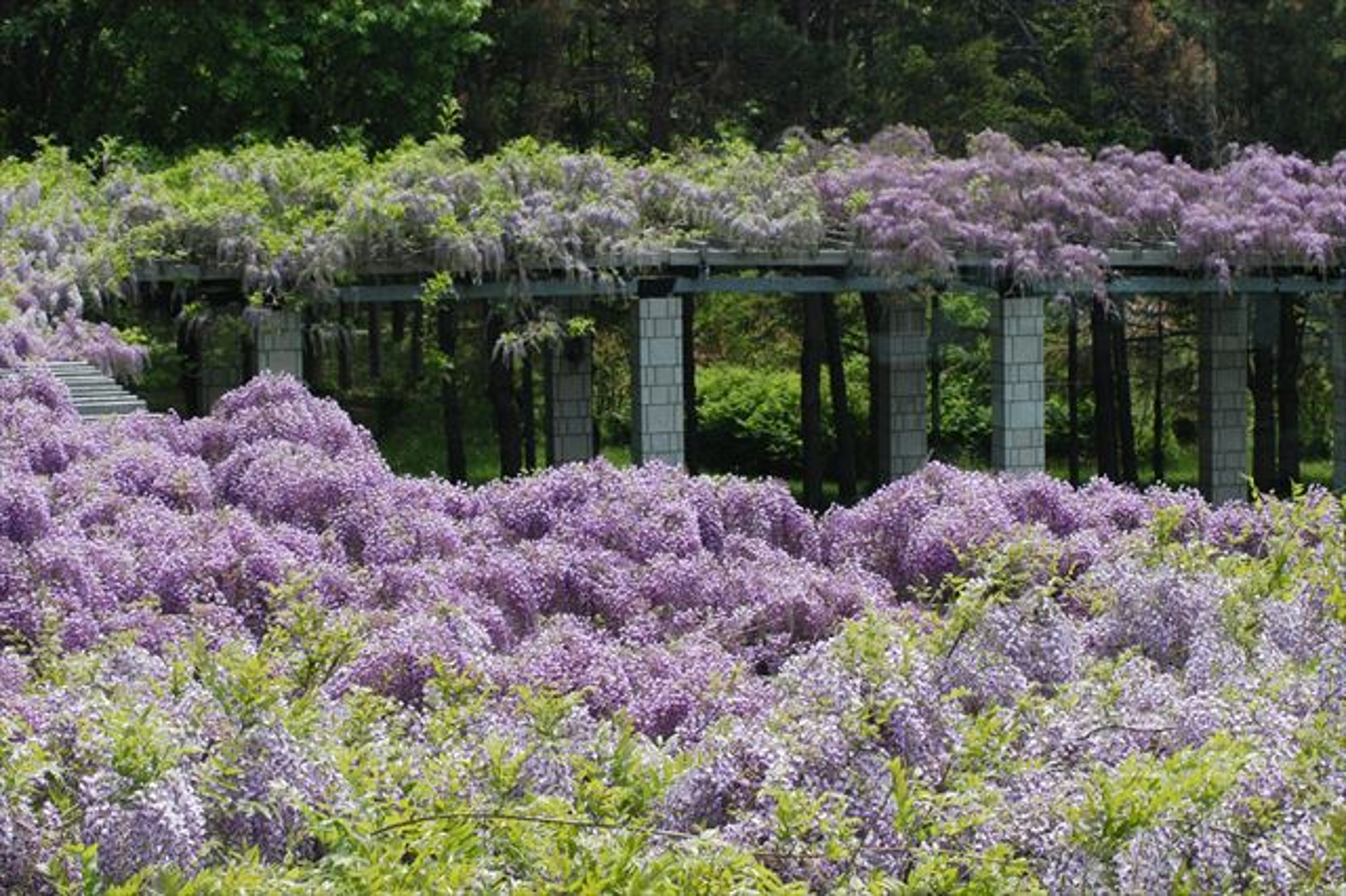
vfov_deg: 13.0
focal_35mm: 105
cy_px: 448
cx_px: 673
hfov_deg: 19.5
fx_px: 3924
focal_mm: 70
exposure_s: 1/400
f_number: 10
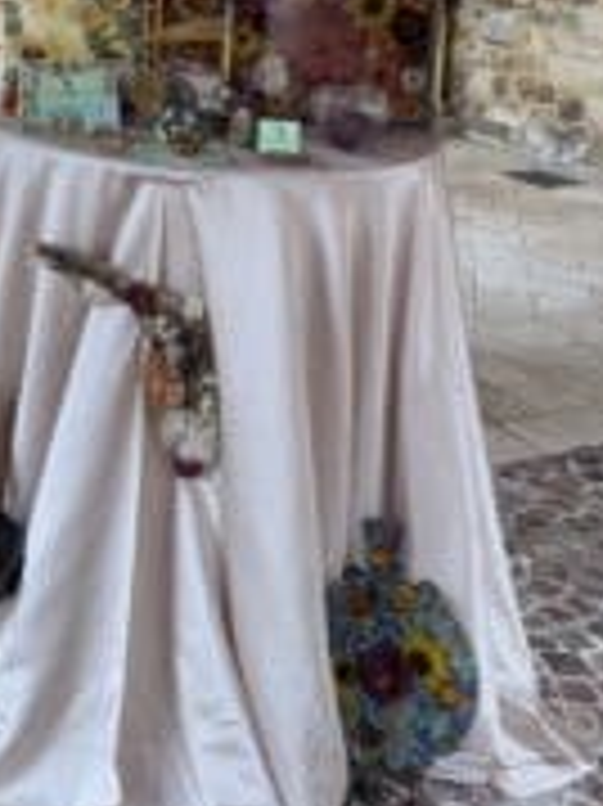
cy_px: 9
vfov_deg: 30.9
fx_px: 1349
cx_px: -58
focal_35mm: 58
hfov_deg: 23.6
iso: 100
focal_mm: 5.96
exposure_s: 1/120
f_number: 1.6
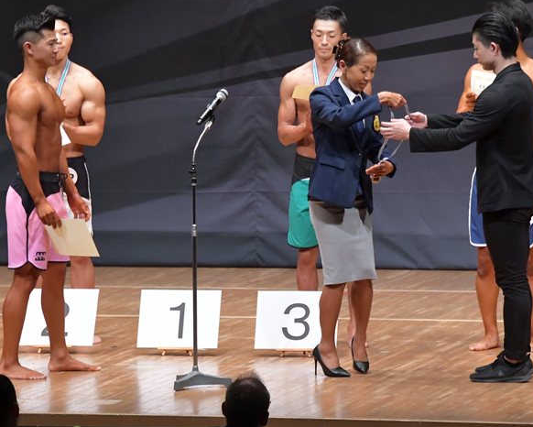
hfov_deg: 6.9
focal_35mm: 281
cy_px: 196
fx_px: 4434
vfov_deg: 5.5
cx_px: 267
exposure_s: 1/400
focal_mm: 150
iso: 8000
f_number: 5.6
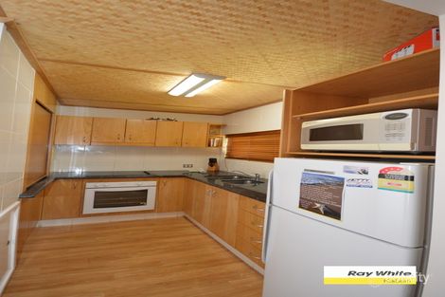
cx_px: 222
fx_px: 185
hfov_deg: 100.4
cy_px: 148
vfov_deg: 77.3
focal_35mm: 15
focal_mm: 10
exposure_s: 1/60
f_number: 4
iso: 1600
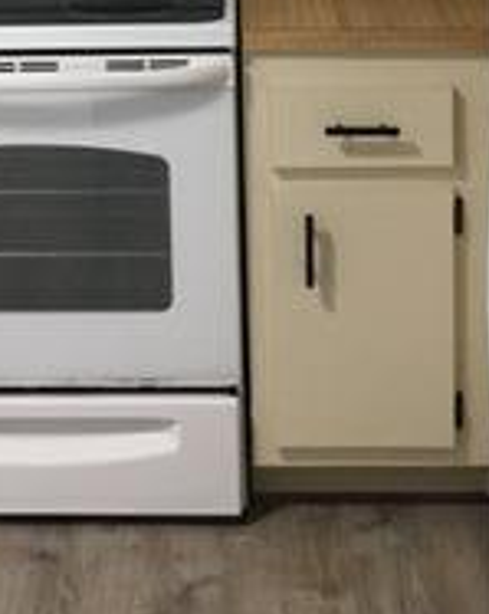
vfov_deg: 18.5
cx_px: 135
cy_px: -161
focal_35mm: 97
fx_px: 1759
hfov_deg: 15.8
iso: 50
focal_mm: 4.15
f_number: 2.2
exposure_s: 1/15
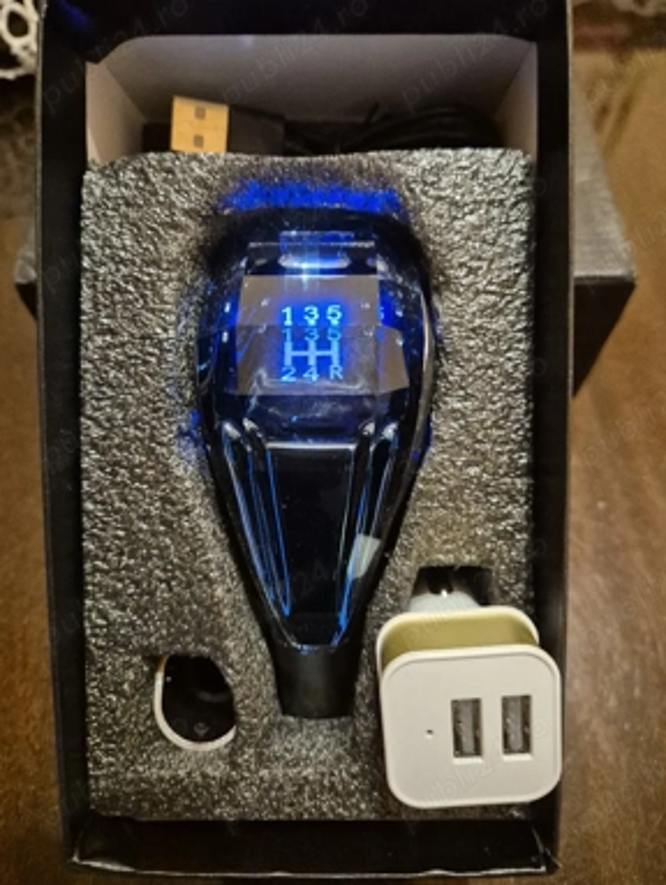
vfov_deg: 71.5
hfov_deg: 56.9
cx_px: 340
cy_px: 439
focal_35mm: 24
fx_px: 615
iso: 2000
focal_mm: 5.4
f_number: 1.8
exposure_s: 1/50
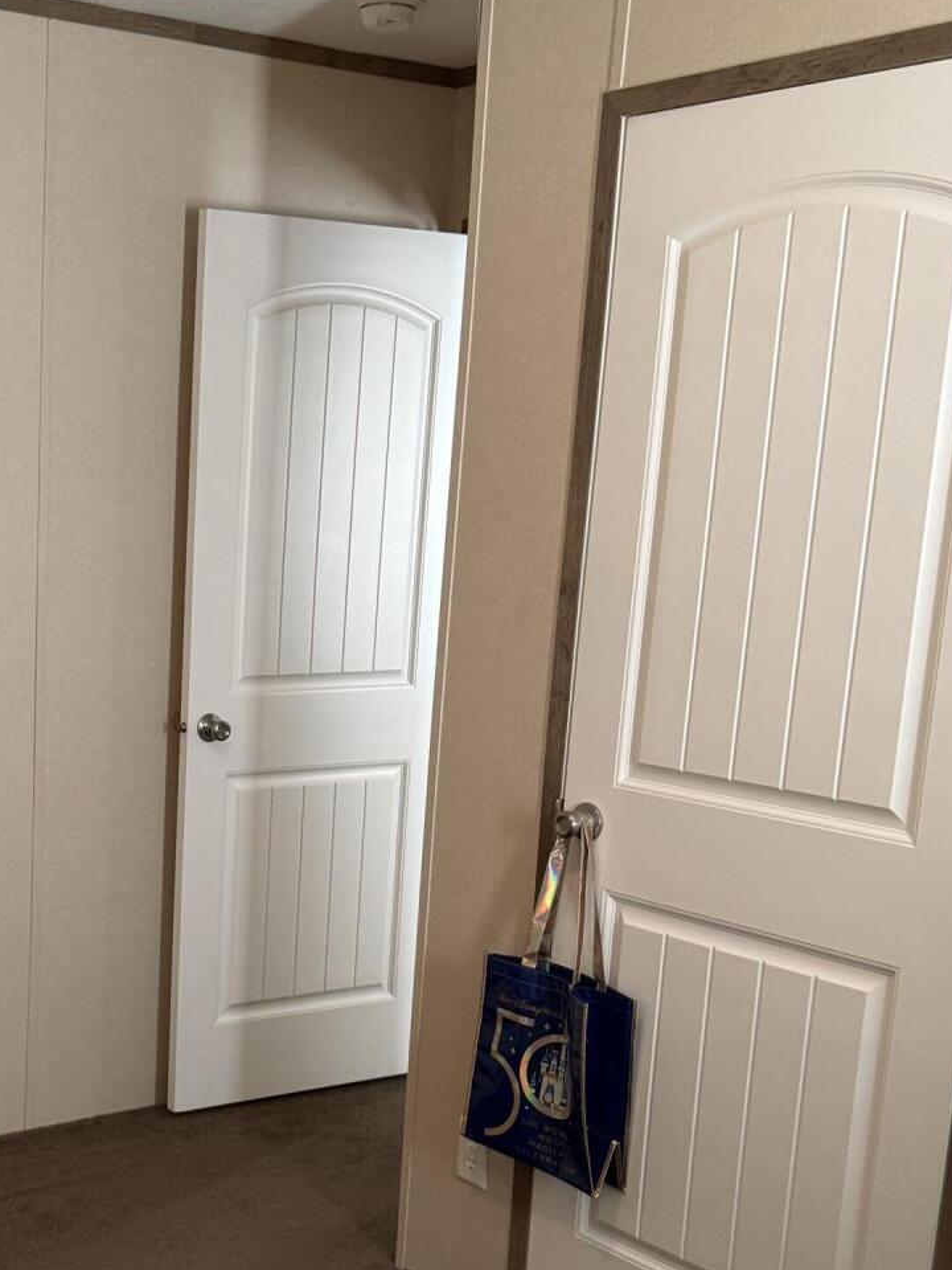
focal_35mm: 50
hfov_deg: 28.1
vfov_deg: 37.6
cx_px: 110
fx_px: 1833
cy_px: 881
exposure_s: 1/60
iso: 250
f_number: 1.78
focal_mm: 6.76
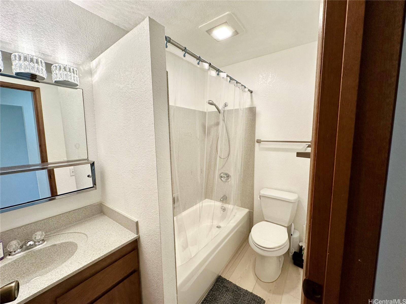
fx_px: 164
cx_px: 203
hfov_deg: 102.1
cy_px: 152
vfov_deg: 85.7
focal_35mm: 14
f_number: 2.2
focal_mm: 2.22
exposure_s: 1/120
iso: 125
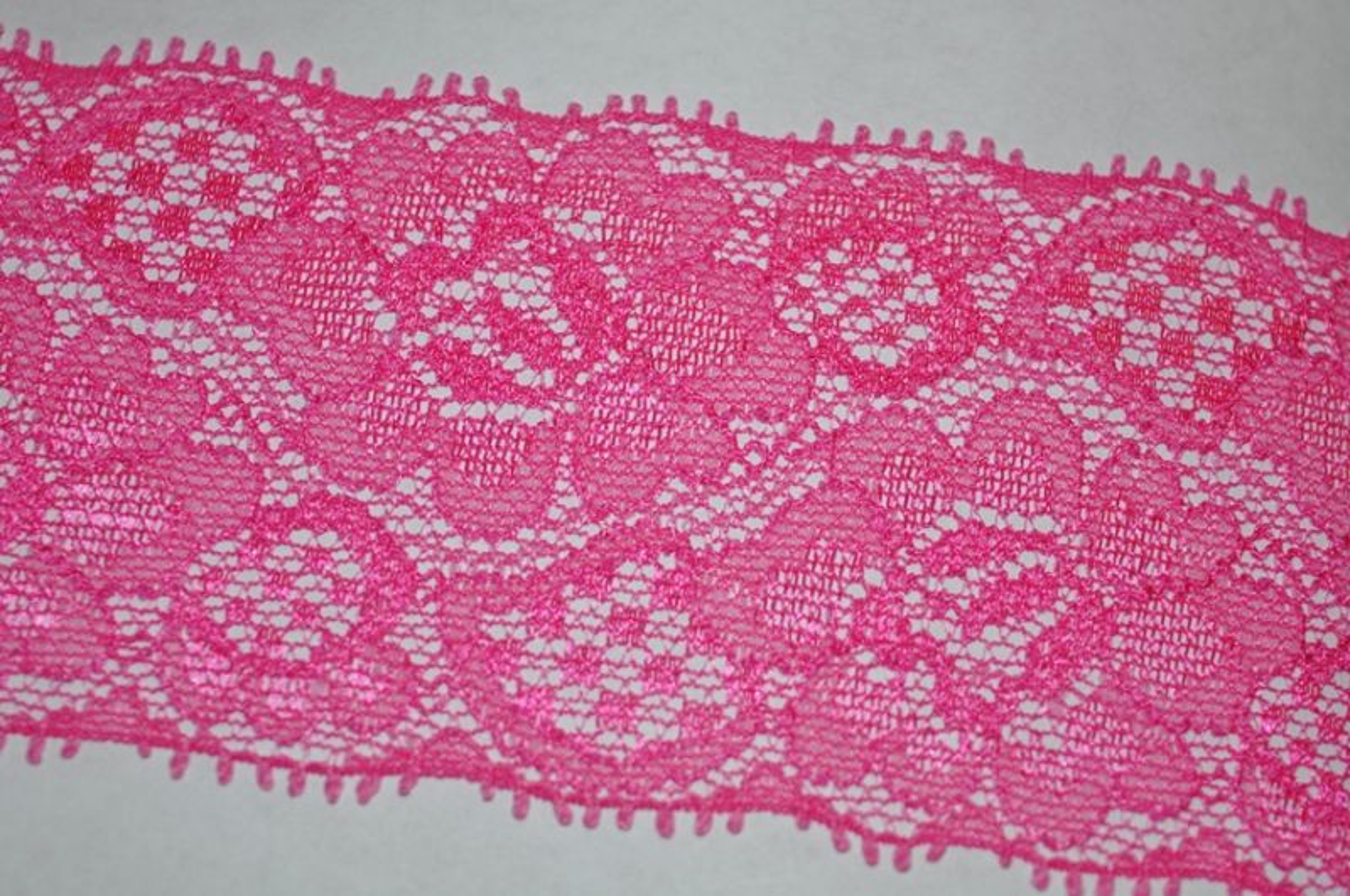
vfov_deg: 17.4
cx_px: 675
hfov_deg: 26.0
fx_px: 2921
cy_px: 448
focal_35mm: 78
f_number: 5.6
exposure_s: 1/60
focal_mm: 52
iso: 200
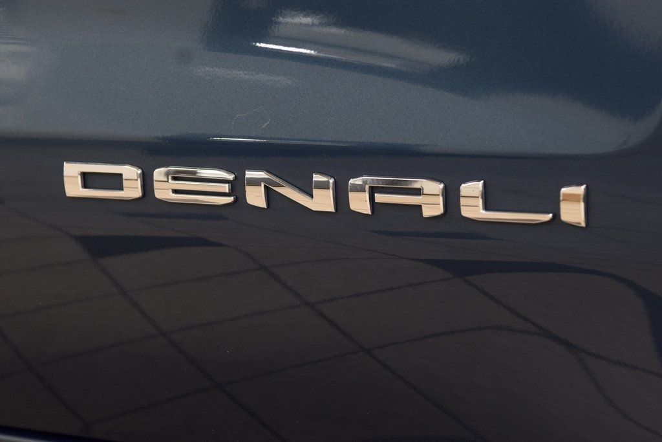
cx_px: 331
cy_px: 221
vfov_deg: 13.0
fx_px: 1931
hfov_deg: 19.5
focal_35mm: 105
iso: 1600
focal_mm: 70
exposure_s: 1/30
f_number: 5.6
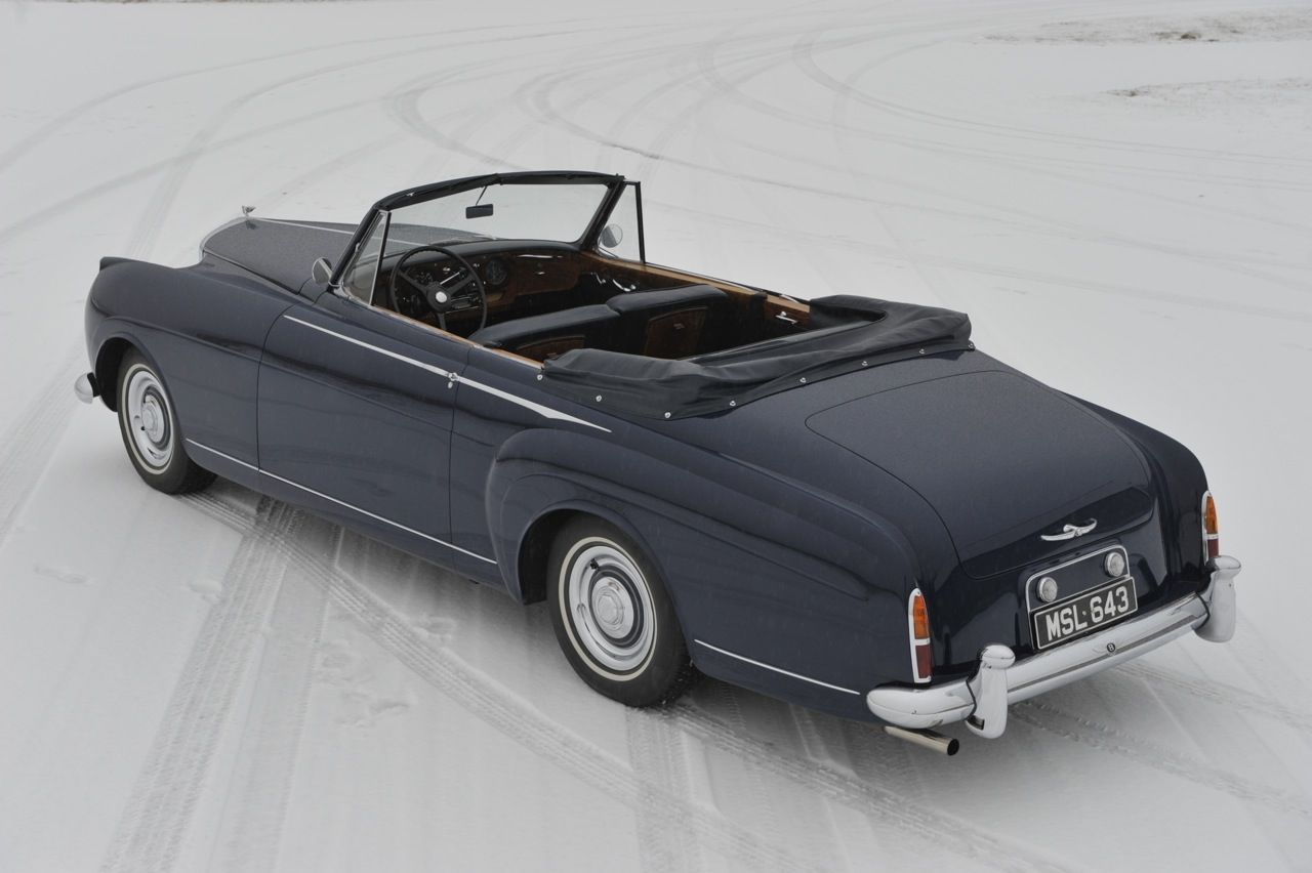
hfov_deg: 35.7
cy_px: 436
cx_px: 656
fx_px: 2040
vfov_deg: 24.2
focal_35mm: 56
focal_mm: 56
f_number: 8
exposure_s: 1/250
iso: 400
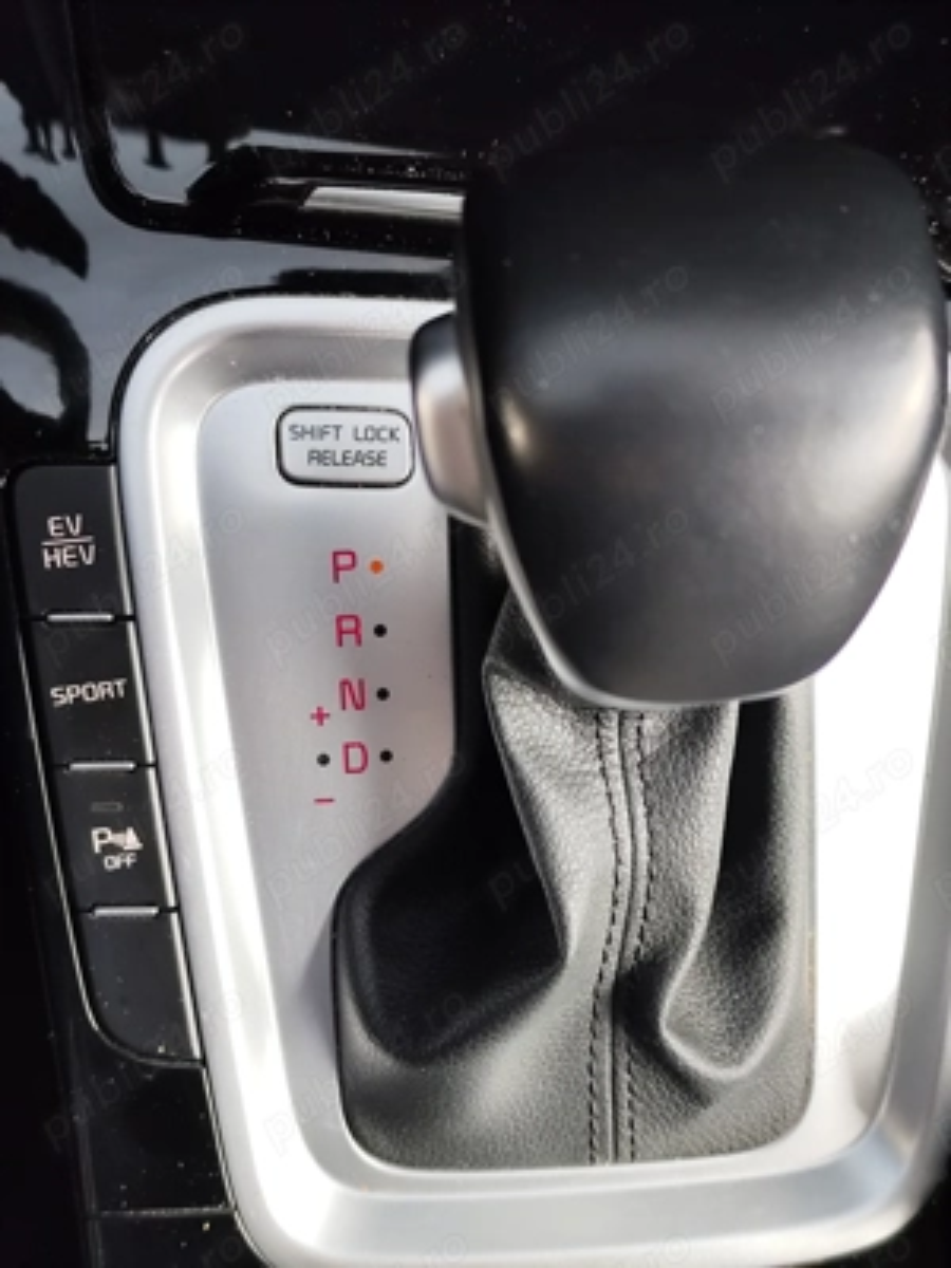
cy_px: 634
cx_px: 476
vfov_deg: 41.2
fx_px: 1685
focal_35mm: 46
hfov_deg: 31.5
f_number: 1.65
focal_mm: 6.14
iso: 320
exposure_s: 1/25
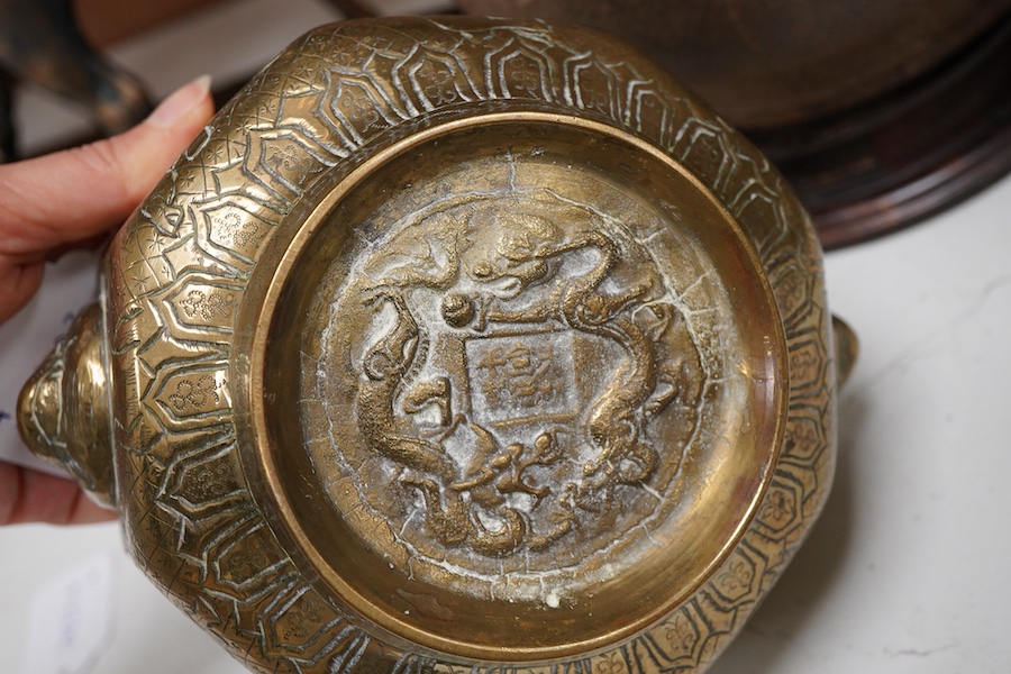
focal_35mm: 45
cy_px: 337
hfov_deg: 43.6
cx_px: 506
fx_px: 1264
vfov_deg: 29.9
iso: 1250
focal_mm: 30
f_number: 8
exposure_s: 1/125
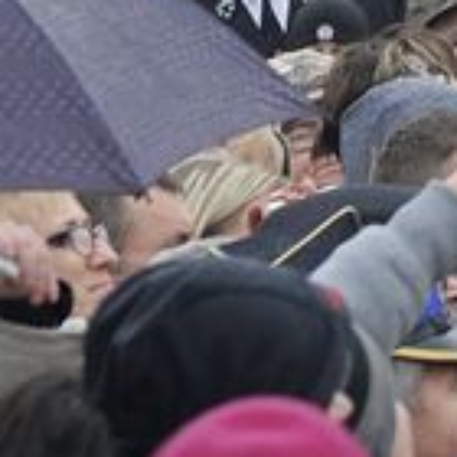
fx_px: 12152
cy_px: 103
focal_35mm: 814
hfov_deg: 2.1
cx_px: 894
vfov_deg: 2.2
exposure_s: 1/320
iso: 800
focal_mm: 105
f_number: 5.6
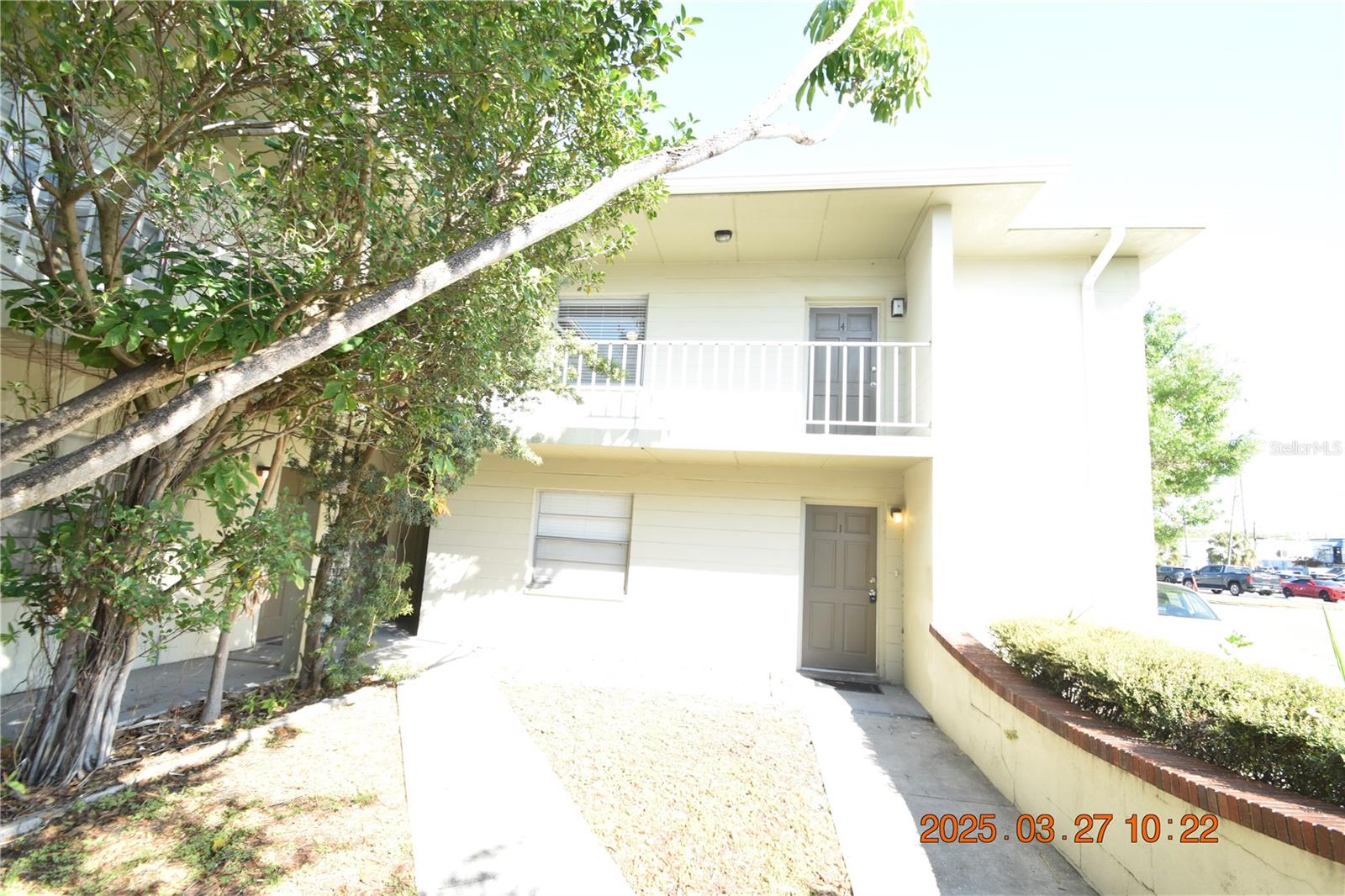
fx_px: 560
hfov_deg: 100.4
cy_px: 448
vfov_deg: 77.3
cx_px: 672
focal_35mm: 15
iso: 400
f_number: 7.1
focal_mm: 10
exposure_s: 1/200
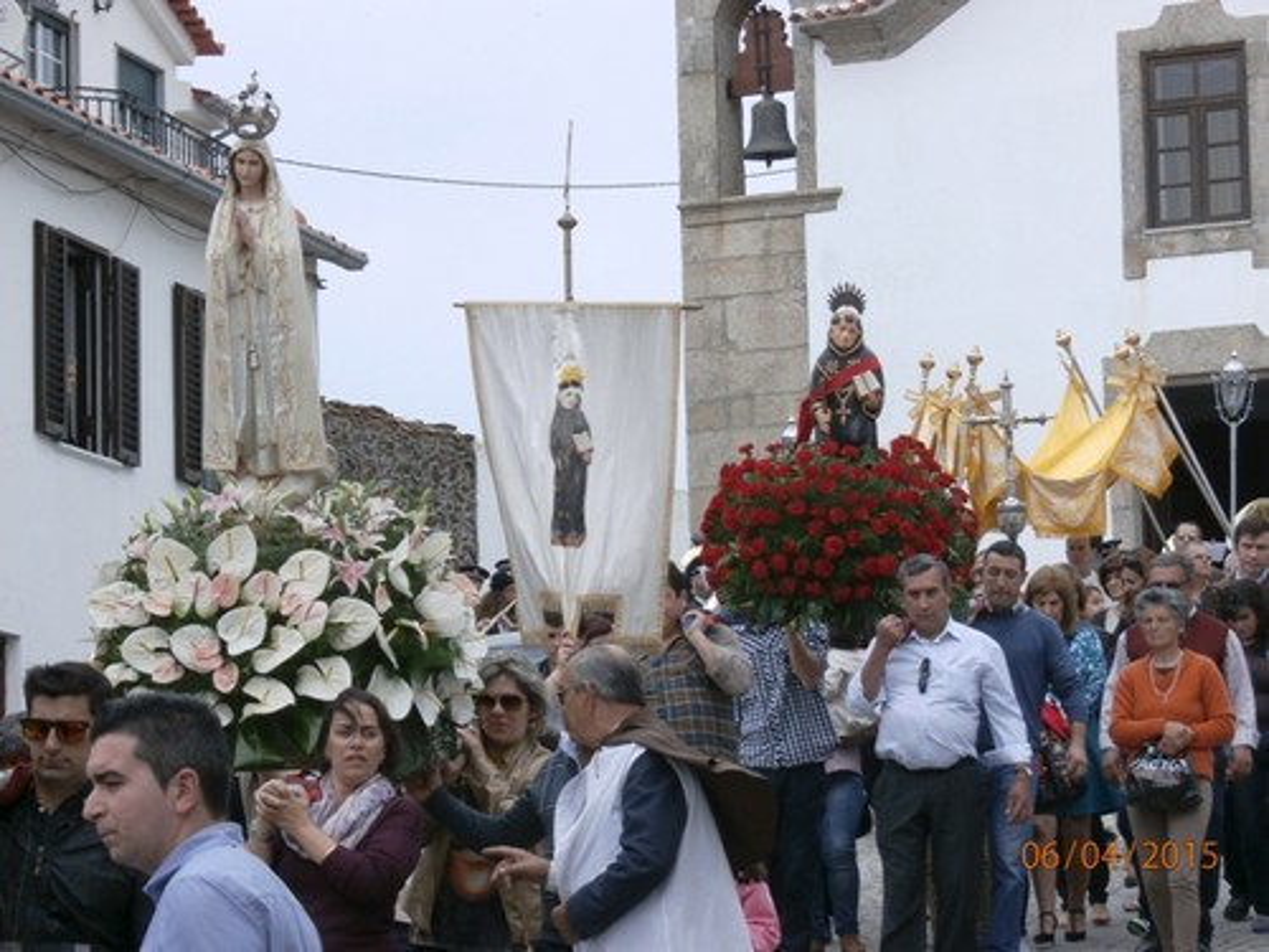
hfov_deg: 15.4
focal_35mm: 128
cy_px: 476
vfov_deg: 11.6
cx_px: 634
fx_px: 4692
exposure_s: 1/200
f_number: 5.2
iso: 100
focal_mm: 22.86
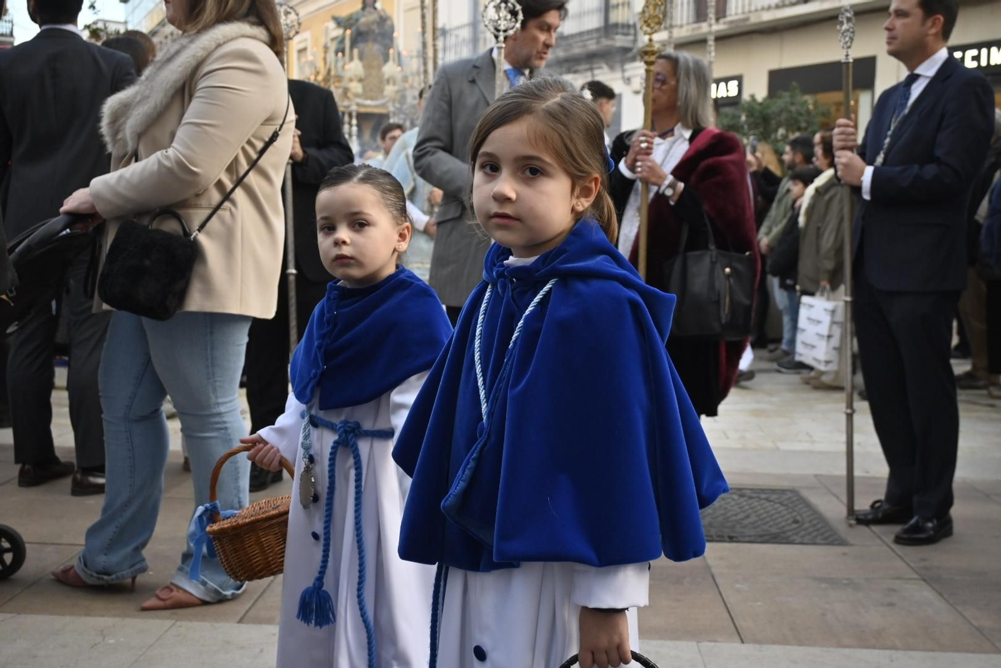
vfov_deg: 33.6
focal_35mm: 40
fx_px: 1105
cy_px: 334
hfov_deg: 48.7
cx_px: 500
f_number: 4.5
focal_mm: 26.5
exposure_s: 1/320
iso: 500
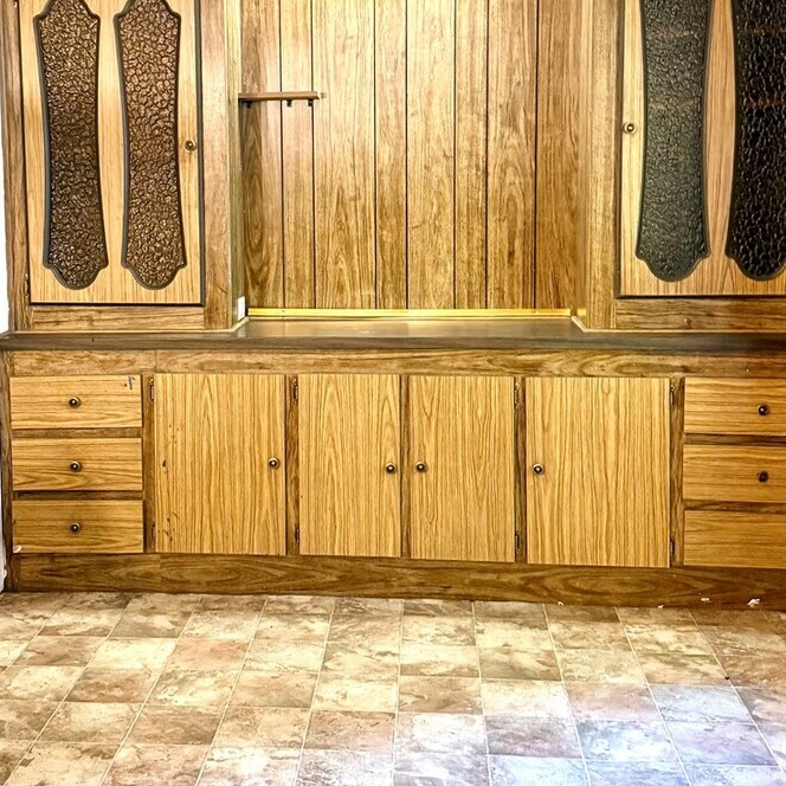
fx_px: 1182
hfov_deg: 36.6
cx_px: 299
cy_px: 272
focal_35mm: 46
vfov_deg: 36.5
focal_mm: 6.76
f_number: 1.78
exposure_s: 1/60
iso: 640
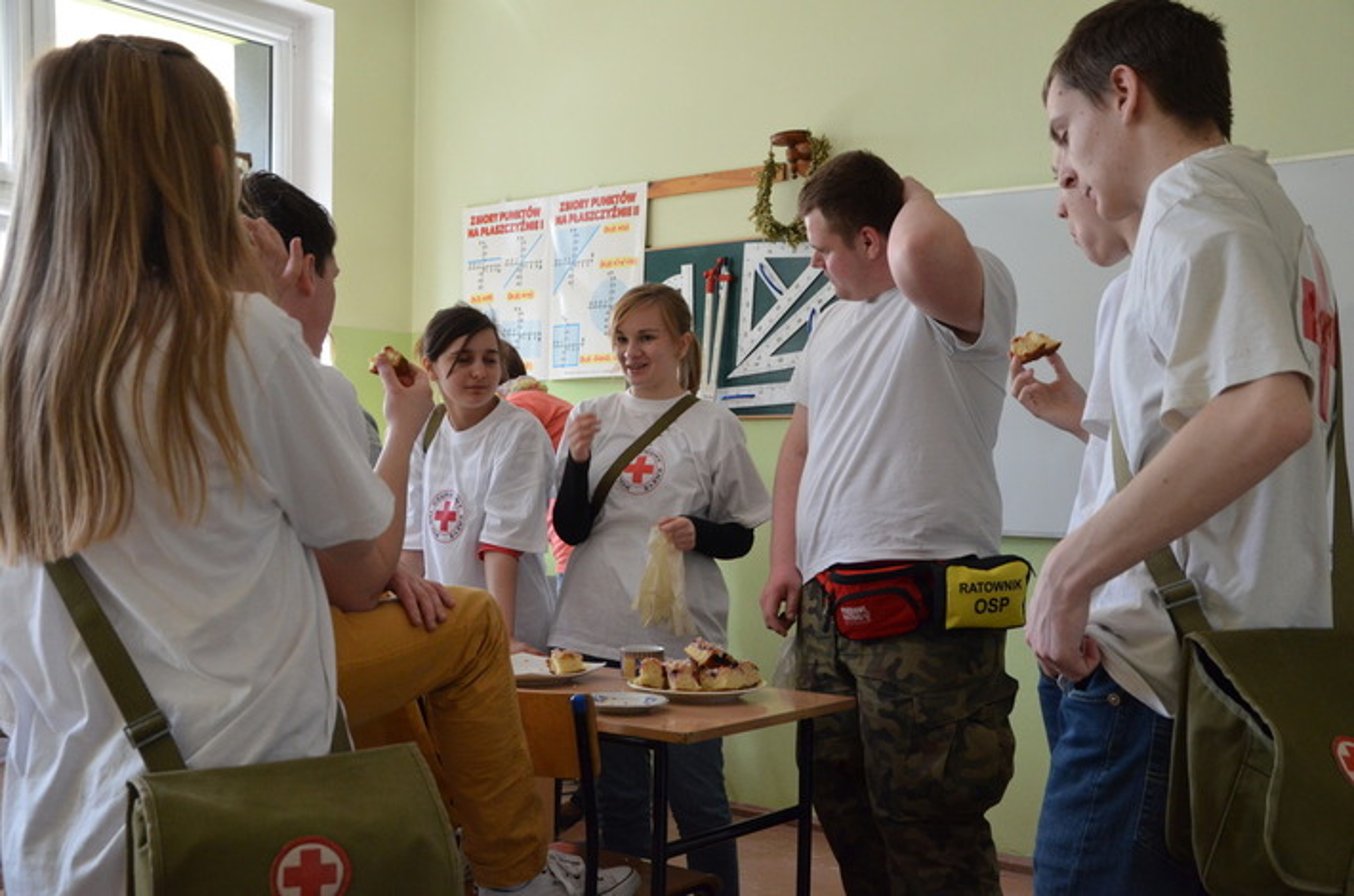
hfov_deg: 49.6
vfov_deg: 34.1
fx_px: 1464
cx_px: 677
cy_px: 448
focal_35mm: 39
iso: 1600
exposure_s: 1/160
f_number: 6.3
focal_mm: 26
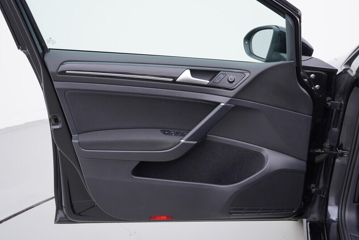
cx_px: 180
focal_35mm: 37
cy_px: 120
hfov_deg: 51.9
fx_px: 369
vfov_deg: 36.0
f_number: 3.2
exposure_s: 1/50
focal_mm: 24
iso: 125
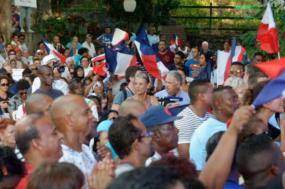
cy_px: 94
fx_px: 830
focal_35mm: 105
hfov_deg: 19.5
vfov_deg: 13.0
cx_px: 142
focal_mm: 70
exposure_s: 1/125
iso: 640
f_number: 5
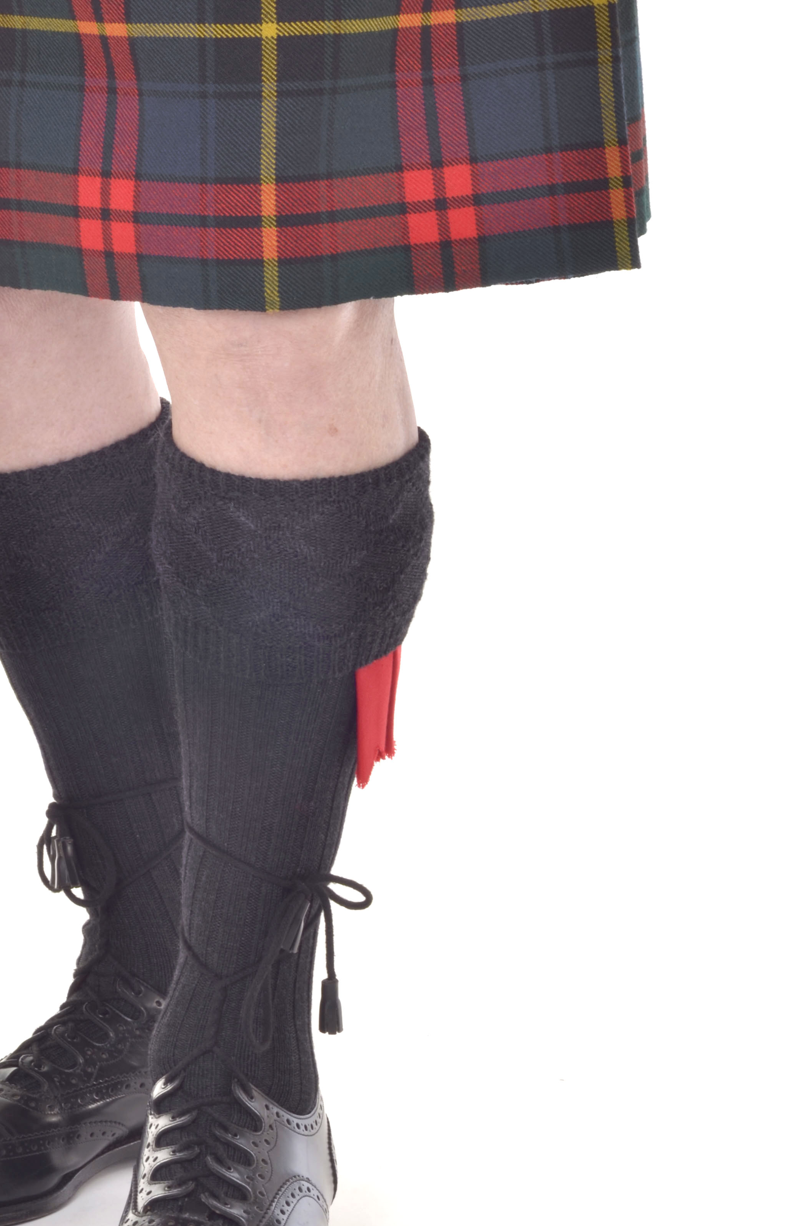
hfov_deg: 11.7
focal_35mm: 116
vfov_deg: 17.7
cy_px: 689
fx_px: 3942
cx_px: 190
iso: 100
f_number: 16
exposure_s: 1/160
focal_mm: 50
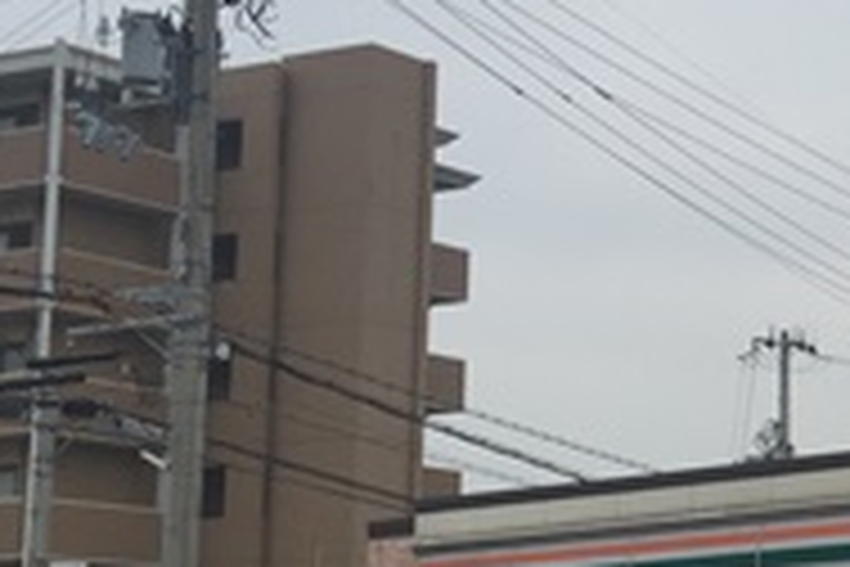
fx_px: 2408
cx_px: 1268
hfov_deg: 17.9
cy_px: 454
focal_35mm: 102
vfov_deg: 13.4
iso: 32
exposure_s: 1/2326
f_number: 2.2
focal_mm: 4.15
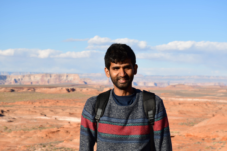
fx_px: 530
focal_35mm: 84
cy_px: 76
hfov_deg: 24.2
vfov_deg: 16.3
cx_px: 114
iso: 100
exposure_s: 1/200
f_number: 10
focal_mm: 56
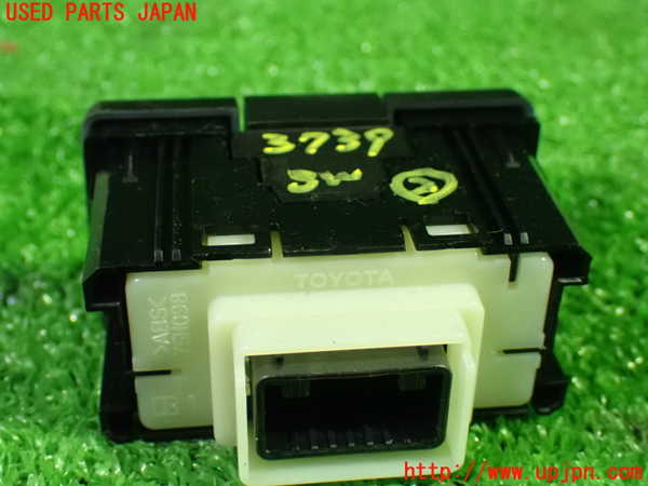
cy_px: 243
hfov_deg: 35.5
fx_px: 1011
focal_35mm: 54
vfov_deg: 27.0
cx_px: 324
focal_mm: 9.65
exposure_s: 1/30
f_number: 3.3
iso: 1600
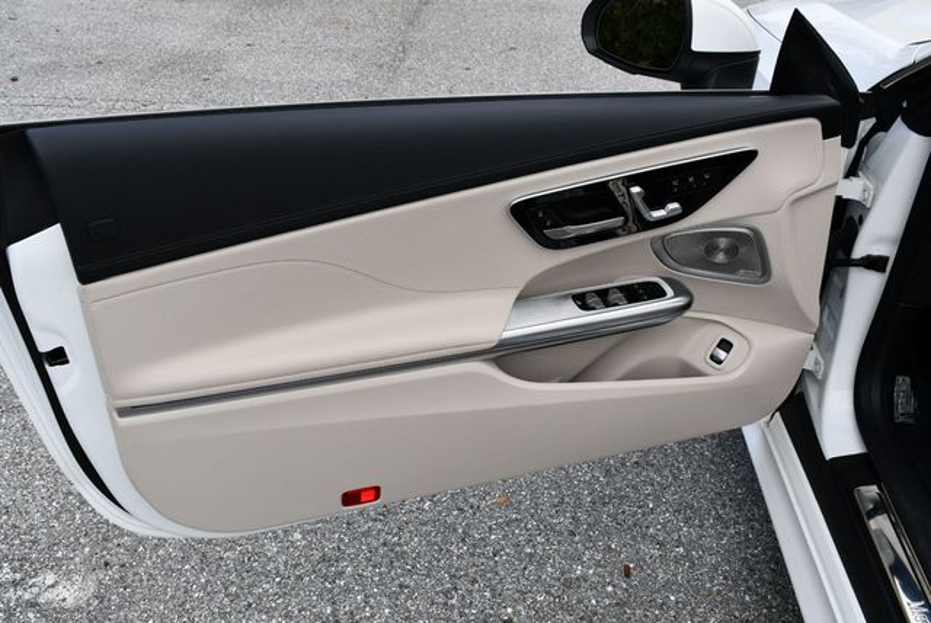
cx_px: 466
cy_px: 312
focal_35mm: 36
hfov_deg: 53.1
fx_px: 932
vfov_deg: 36.9
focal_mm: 18
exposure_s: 1/250
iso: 160
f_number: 8
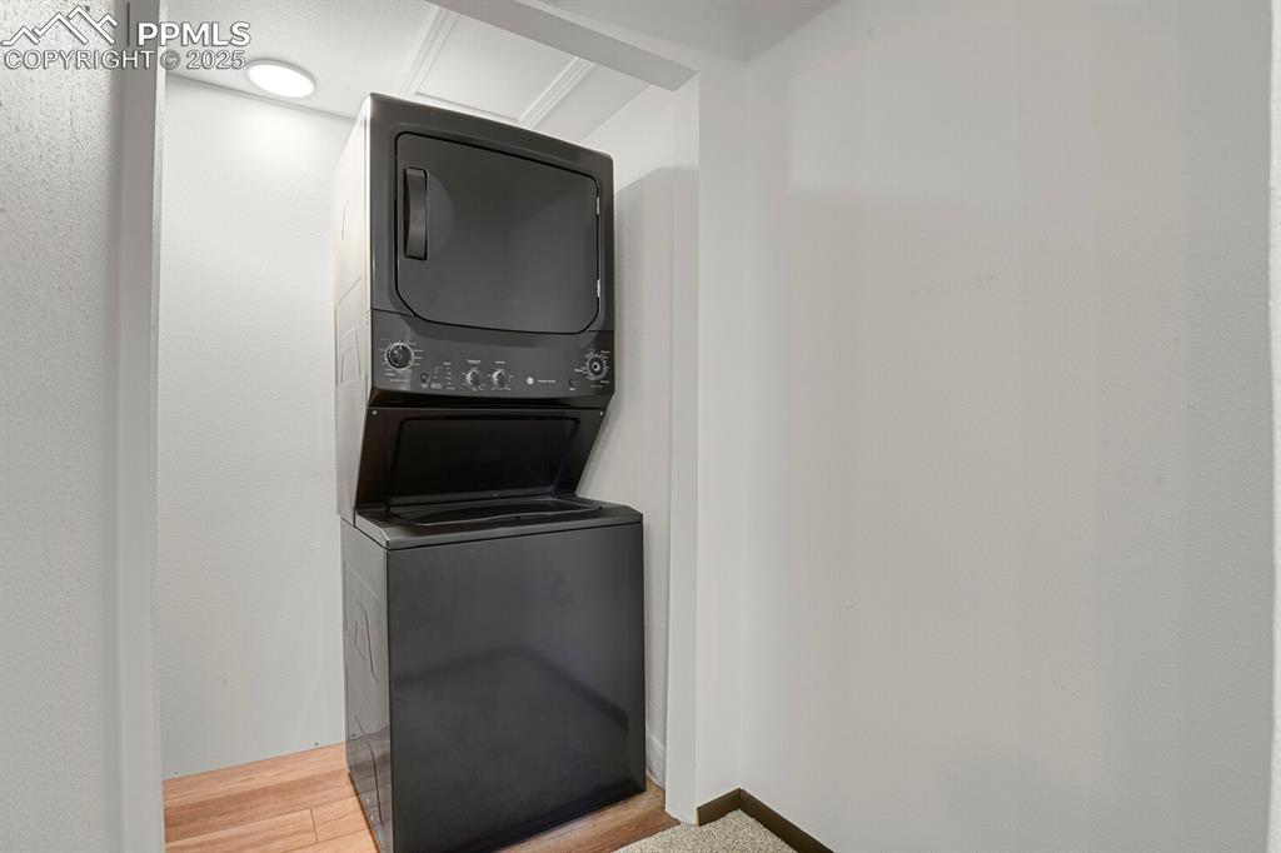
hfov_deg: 93.3
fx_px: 605
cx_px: 640
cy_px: 426
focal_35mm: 17
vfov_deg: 70.4
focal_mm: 17
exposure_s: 8
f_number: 8
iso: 250
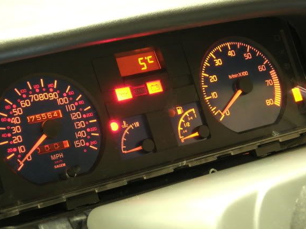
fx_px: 911
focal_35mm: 103
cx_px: 143
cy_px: 114
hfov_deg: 19.1
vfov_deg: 14.4
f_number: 4.3
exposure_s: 1.92
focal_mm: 19.1
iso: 200
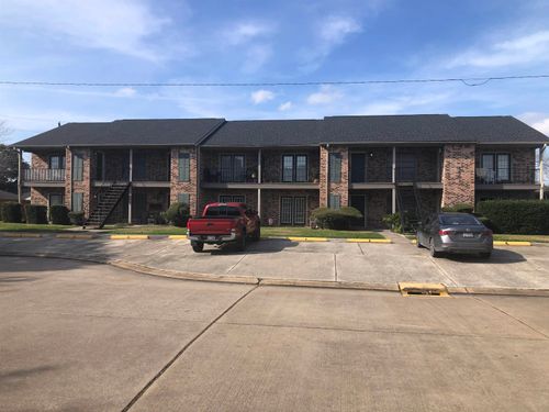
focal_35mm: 28
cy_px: 206
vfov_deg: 49.7
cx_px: 274
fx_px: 444
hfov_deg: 63.4
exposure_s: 1/1779
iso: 20
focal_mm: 3.99
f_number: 1.8
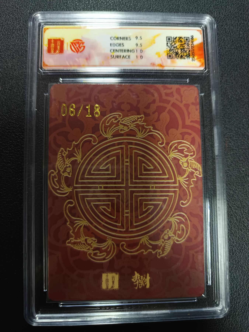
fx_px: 230
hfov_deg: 56.8
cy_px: 166
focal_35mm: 24
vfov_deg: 71.6
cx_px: 124
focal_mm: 5.31
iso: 848
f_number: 1.7
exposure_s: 1/50
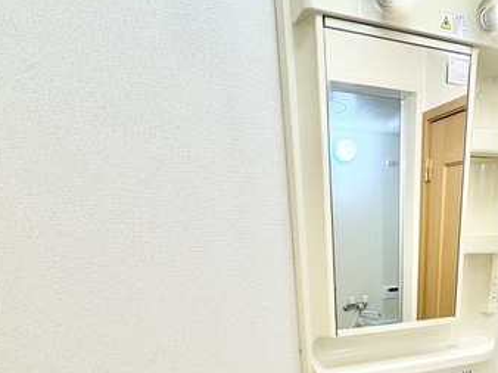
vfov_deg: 41.9
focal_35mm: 29
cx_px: 389
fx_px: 417
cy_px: 371
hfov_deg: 57.7
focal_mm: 2.22
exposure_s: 1/120
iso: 200
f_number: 2.2
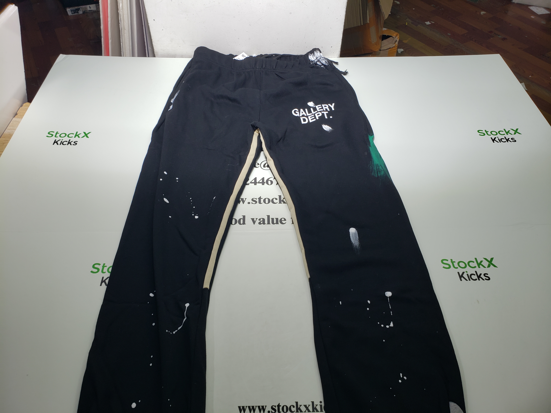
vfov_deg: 53.1
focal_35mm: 26
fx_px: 414
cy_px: 206
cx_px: 276
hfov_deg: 67.3
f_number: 2.4
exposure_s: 1/100
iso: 64
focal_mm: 4.3
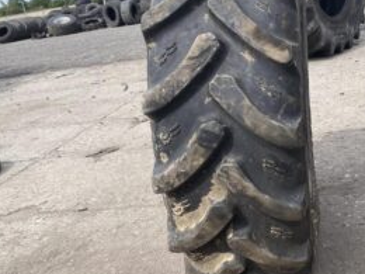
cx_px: 275
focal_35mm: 43
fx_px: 453
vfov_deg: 33.5
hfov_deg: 42.5
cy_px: 117
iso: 32
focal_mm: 4.25
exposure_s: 1/1484
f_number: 1.8
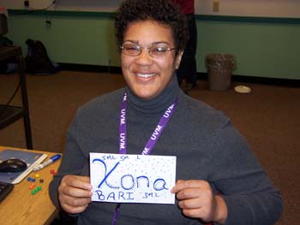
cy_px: 112
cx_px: 150
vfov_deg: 29.7
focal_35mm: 49
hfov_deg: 38.9
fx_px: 425
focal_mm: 8.2
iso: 80
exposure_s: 1/60
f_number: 3.4
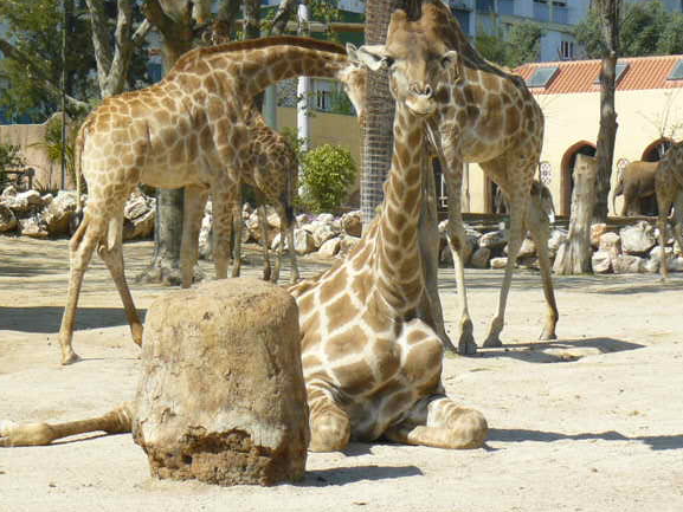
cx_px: 312
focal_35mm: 133
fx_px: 2625
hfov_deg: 14.8
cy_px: 231
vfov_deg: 11.2
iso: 100
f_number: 5.6
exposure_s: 1/400
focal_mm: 13.4
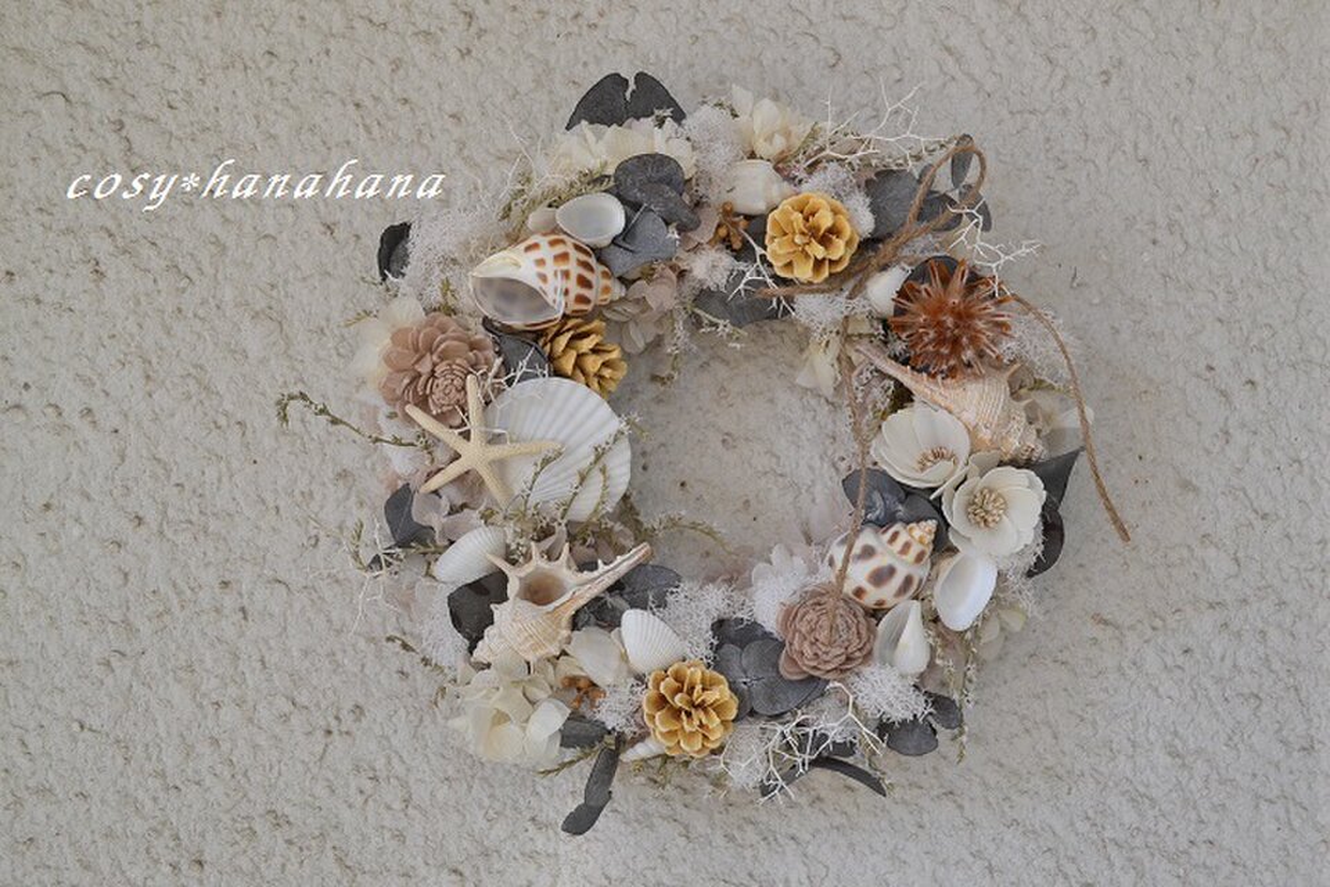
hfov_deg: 49.6
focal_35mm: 39
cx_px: 665
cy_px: 444
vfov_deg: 34.2
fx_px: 1441
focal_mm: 26
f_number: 5.6
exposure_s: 1/125
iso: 280
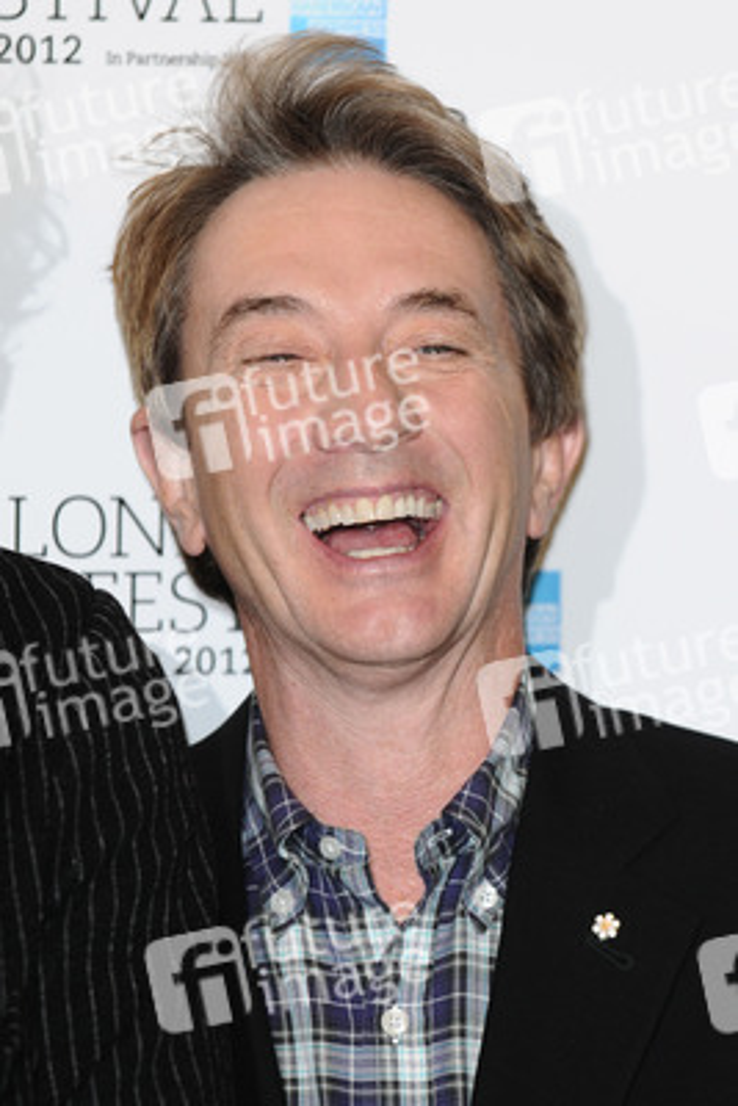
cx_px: 369
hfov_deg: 5.0
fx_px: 8525
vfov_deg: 7.4
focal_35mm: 278
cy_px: 553
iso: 320
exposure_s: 1/200
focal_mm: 185
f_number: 4
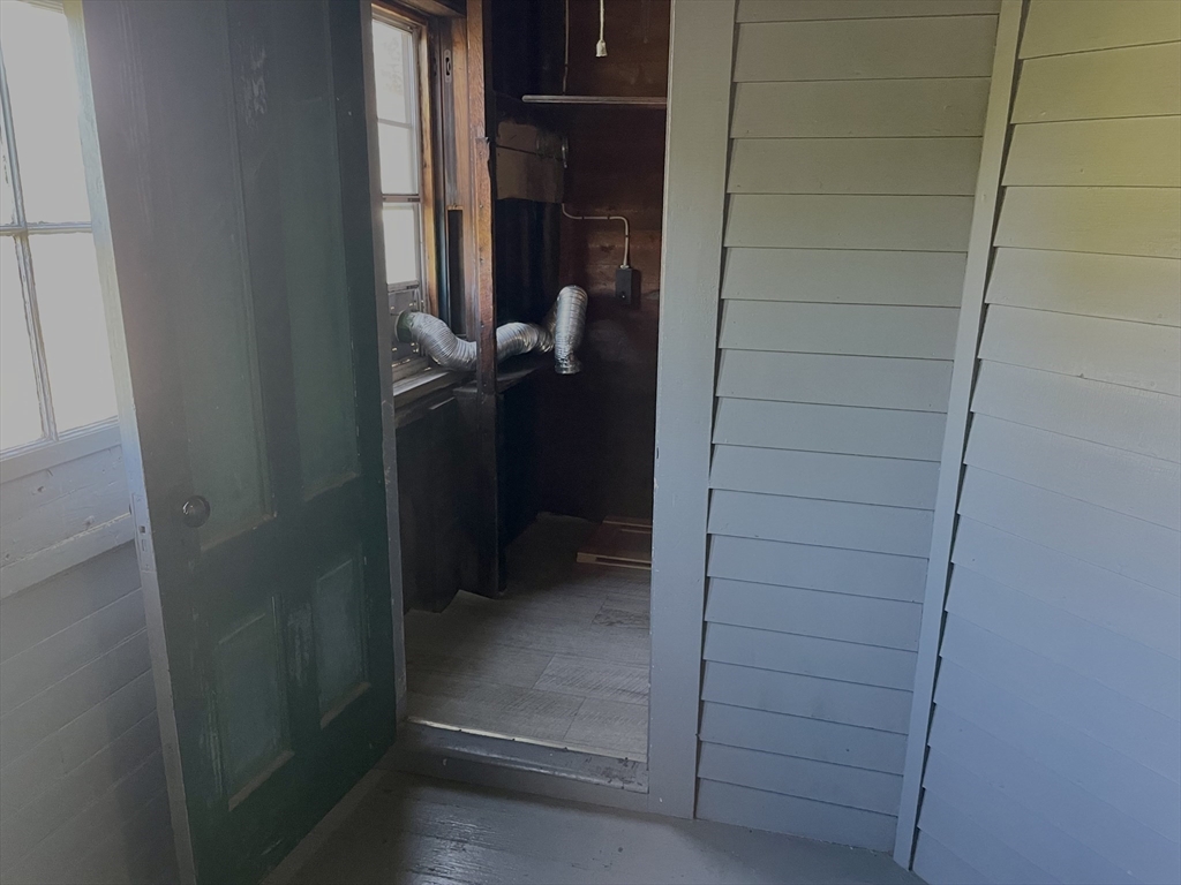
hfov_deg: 67.3
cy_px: 442
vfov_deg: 53.1
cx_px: 590
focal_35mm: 26
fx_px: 887
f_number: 1.6
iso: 320
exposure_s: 1/60
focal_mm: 4.2
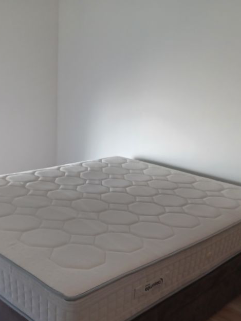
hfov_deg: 35.8
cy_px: 228
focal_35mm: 40
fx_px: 371
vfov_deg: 45.6
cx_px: 95
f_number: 1.8
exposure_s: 1/50
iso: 160
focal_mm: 4.6
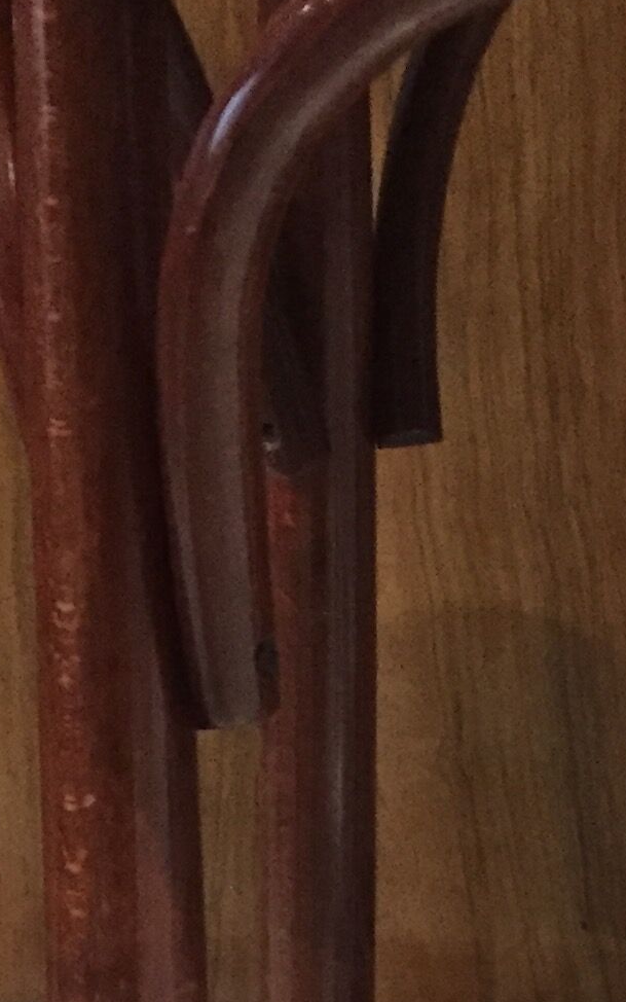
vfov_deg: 19.1
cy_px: 1191
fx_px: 2811
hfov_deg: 12.4
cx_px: 732
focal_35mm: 103
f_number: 2.2
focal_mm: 4.15
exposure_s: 1/17
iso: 400
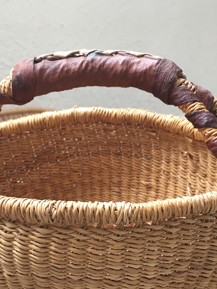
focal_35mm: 53
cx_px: 95
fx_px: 443
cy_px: 204
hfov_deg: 27.5
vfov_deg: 35.6
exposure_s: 1/33
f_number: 2.2
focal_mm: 4.15
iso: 40
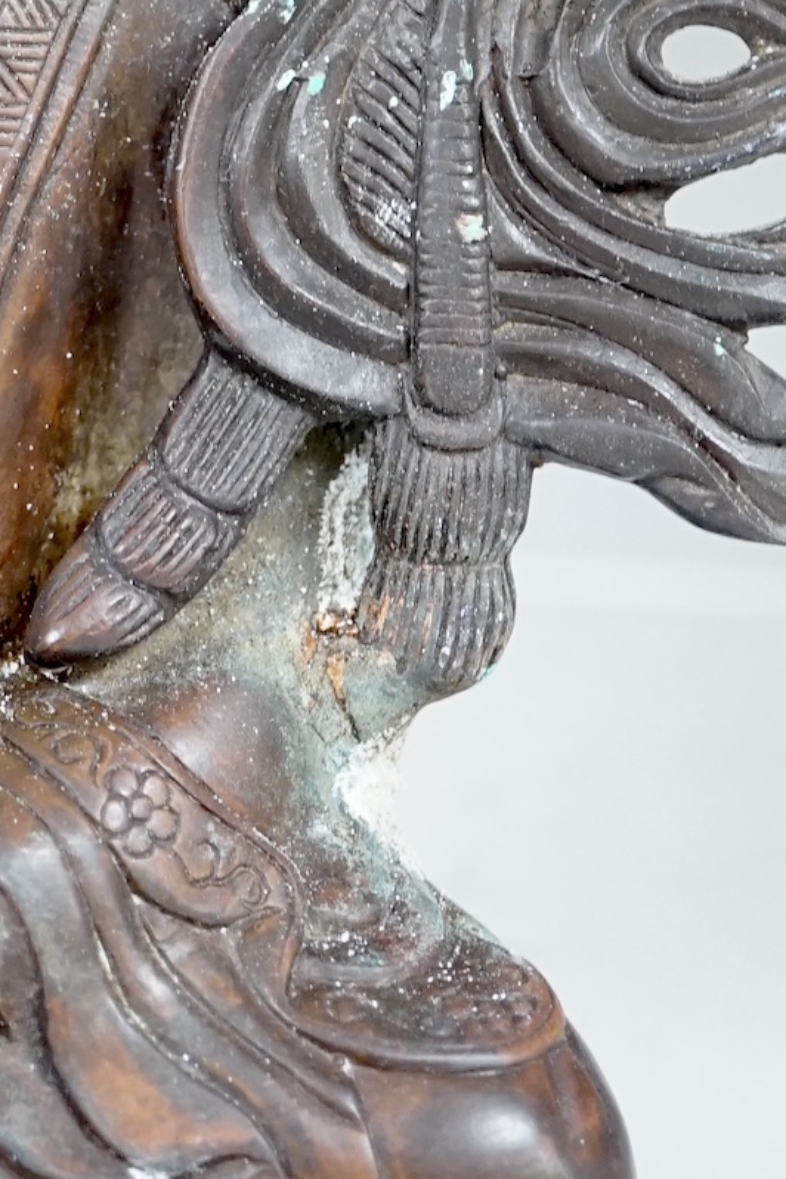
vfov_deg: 17.9
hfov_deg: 12.1
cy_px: -27
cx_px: -98
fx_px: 3635
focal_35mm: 111
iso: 1600
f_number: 3.5
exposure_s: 1/60
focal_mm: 30
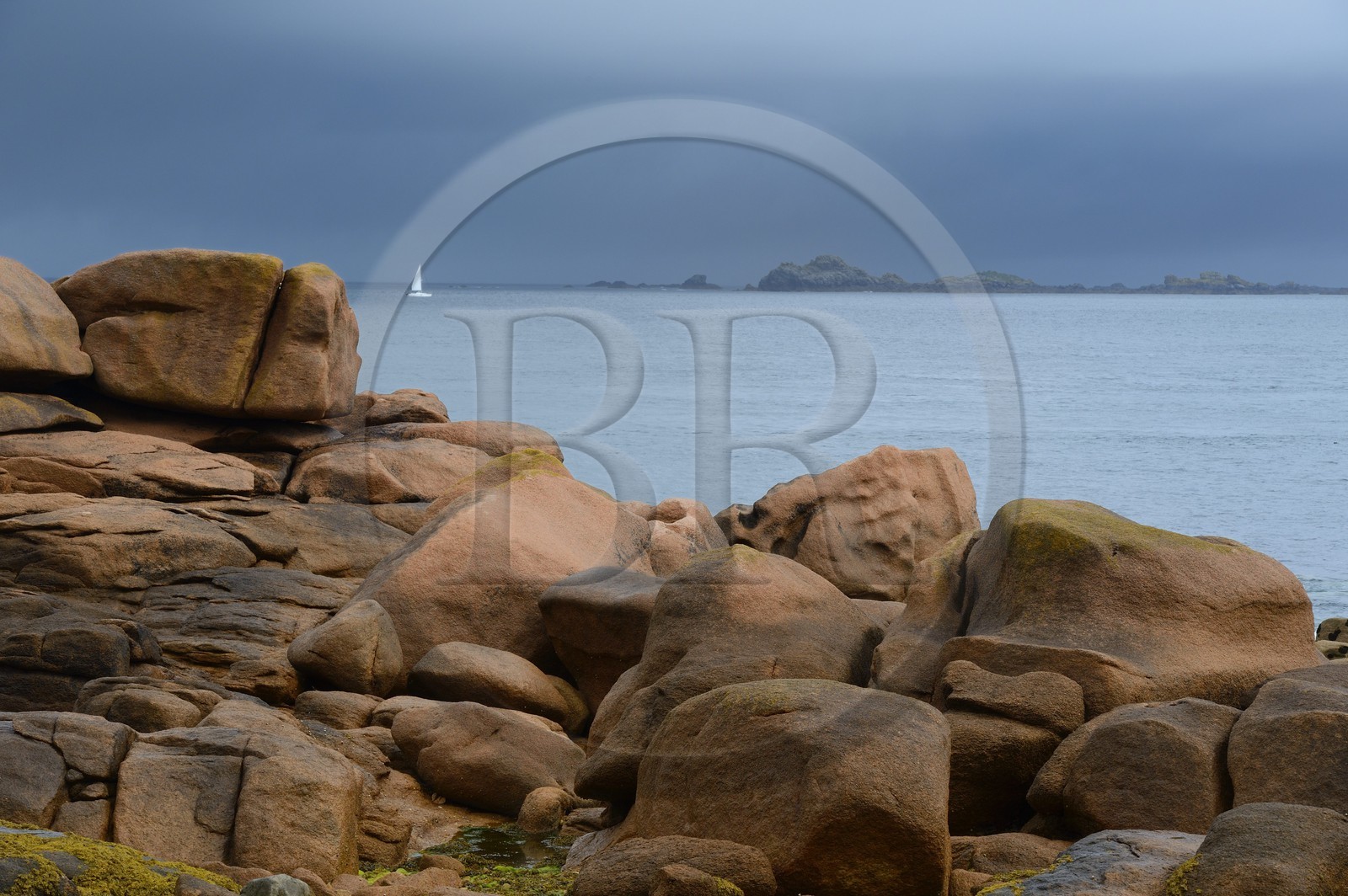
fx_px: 5238
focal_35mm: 140
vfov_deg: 9.8
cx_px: 674
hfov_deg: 14.7
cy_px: 448
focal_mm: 140
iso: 400
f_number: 14
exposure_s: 1/320
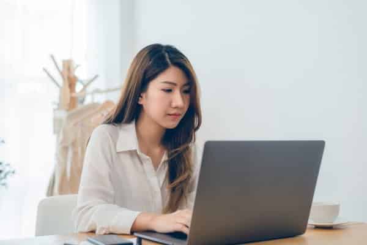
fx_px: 510
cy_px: 122
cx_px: 184
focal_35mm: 50
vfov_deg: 27.0
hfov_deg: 39.6
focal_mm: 50
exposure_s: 1/160
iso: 320
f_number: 3.2
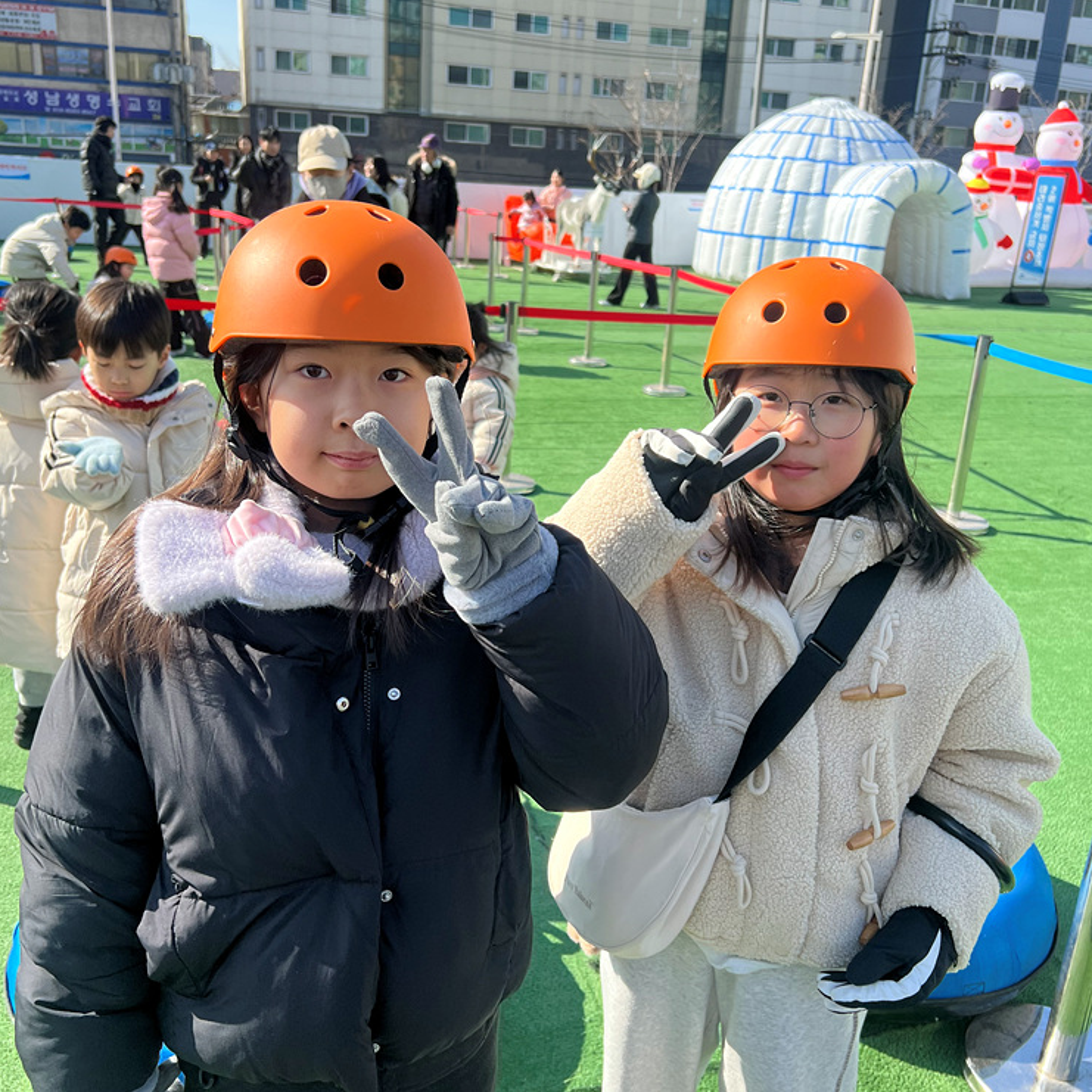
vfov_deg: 52.5
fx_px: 1106
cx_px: 548
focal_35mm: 31
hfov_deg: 52.5
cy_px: 544
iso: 50
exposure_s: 1/1531
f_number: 1.5
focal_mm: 5.7
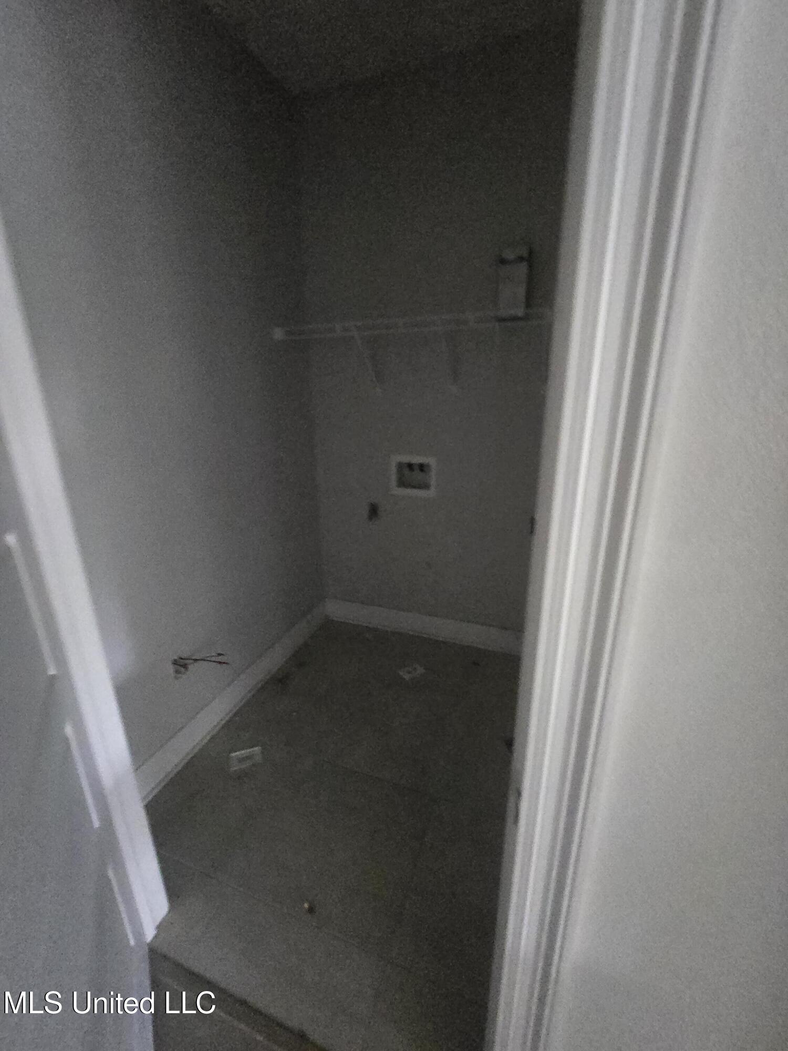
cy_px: 526
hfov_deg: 89.9
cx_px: 394
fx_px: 395
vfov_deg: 106.2
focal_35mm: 13
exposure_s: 1/24
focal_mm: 2.2
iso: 2000
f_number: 2.2
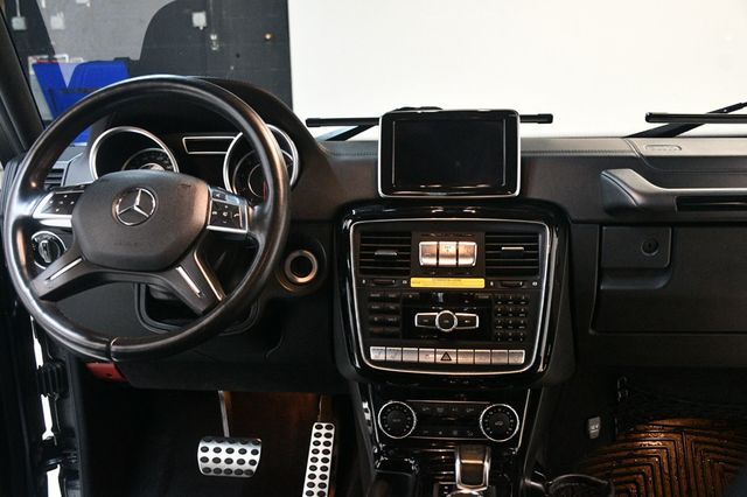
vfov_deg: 36.8
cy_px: 248
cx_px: 374
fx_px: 747
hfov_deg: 53.2
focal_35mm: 36
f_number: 3.8
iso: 4500
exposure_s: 1/60
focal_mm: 24
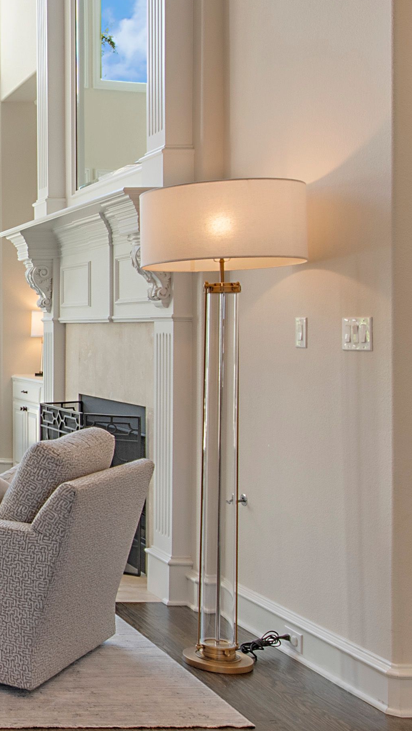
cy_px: 315
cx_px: -266
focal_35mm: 48
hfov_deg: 20.1
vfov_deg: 42.8
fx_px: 932
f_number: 11
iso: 100
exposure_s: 1/15
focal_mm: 10
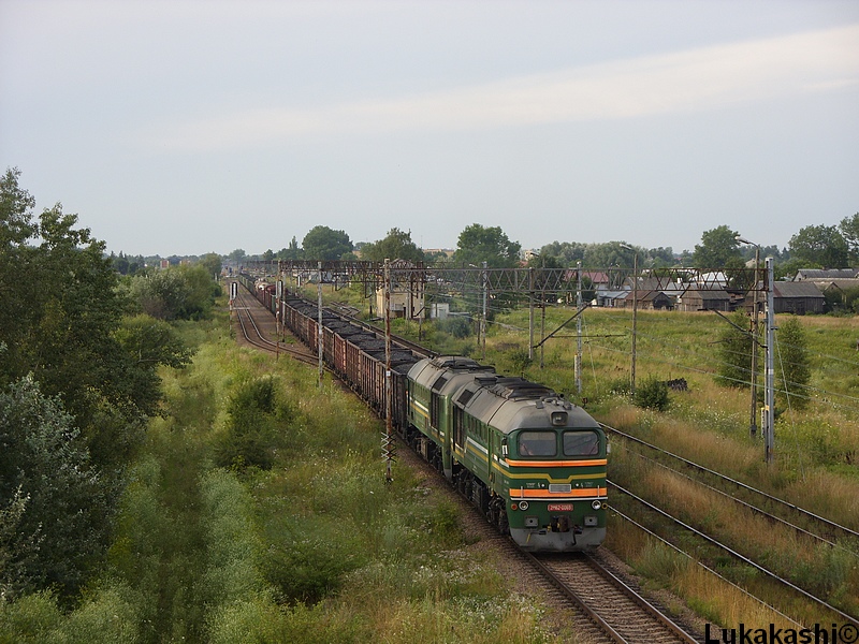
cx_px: 430
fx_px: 2432
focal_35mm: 98
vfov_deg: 15.1
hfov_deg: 20.0
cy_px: 322
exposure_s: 1/135
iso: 50
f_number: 3.5
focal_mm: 16.4
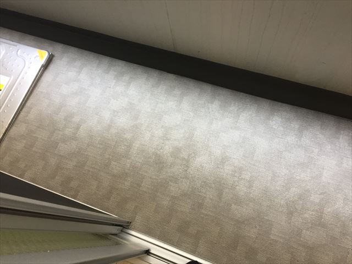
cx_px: 176
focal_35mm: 29
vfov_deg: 48.2
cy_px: 132
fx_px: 295
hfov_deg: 61.7
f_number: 2.2
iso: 80
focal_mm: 4.15
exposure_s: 1/30
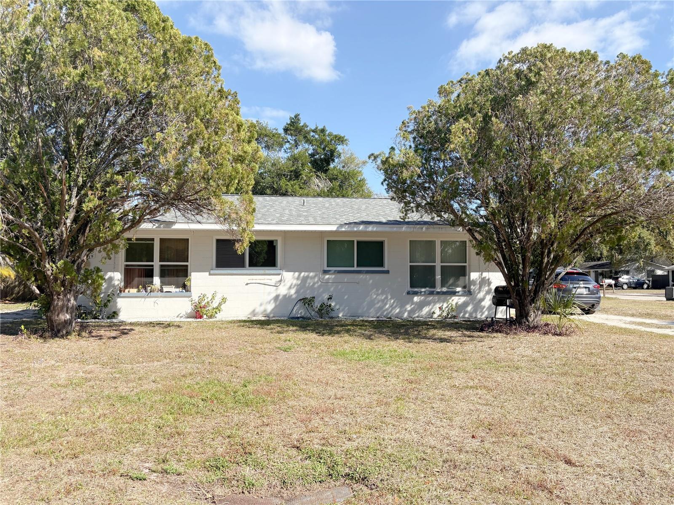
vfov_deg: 53.1
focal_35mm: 26
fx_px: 506
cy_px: 252
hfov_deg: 67.3
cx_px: 337
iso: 50
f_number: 1.6
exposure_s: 1/2208
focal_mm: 5.96
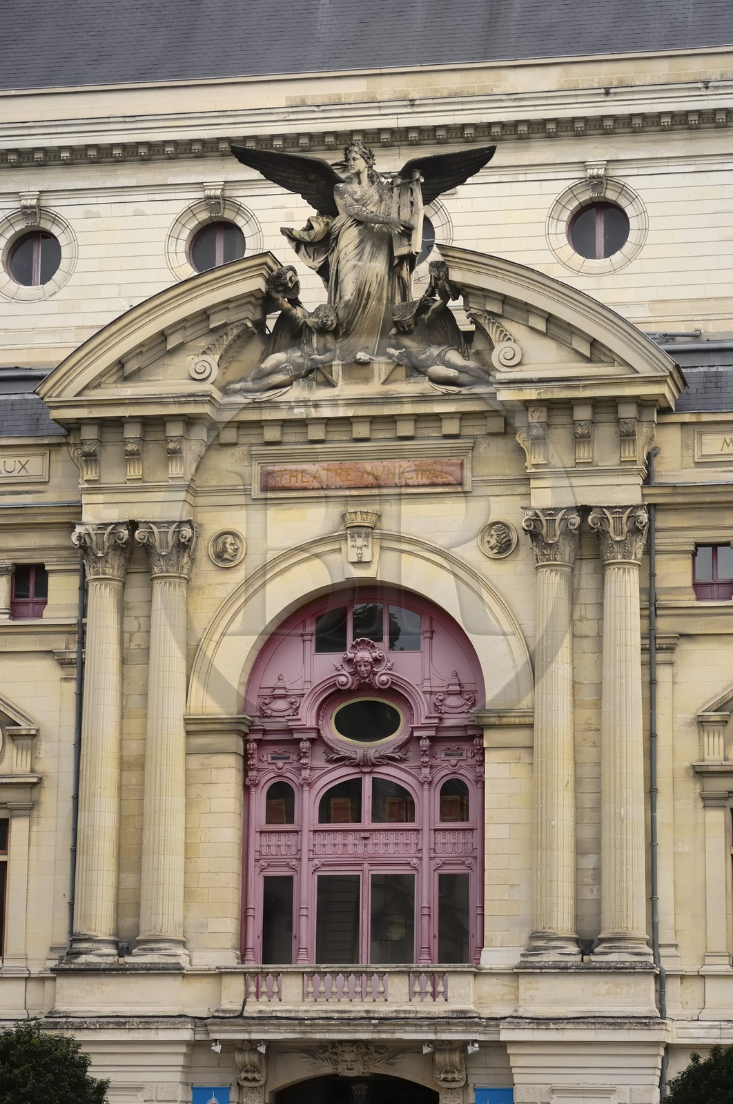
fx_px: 3216
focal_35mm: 105
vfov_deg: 19.5
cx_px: 366
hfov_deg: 13.0
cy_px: 552
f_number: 7.1
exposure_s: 1/160
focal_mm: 70
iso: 100
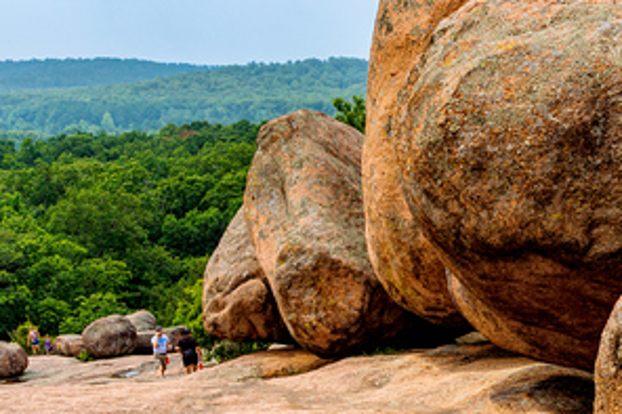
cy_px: 372
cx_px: 523
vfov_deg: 18.3
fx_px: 1261
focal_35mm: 73
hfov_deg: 27.0
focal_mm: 24
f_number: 10
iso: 100
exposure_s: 1/250
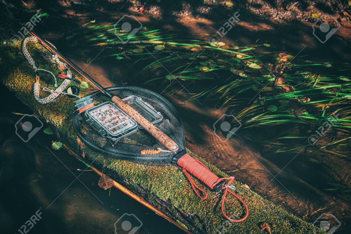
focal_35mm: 54
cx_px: 176
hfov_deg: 36.9
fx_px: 526
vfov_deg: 25.0
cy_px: 117
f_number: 4.5
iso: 250
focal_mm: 35.8
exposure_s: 1/320
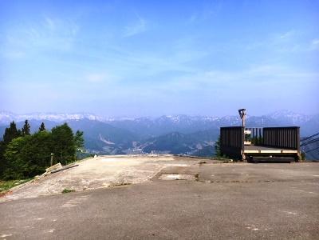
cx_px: 160
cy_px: 120
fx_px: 267
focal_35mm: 29
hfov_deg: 61.7
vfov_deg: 48.2
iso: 25
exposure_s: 1/1603
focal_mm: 4.15
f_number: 2.2
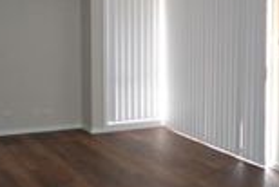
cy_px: 52
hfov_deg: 29.4
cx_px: 165
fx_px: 532
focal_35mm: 69
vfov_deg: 19.8
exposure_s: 1/60
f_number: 5
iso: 2500
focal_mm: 15
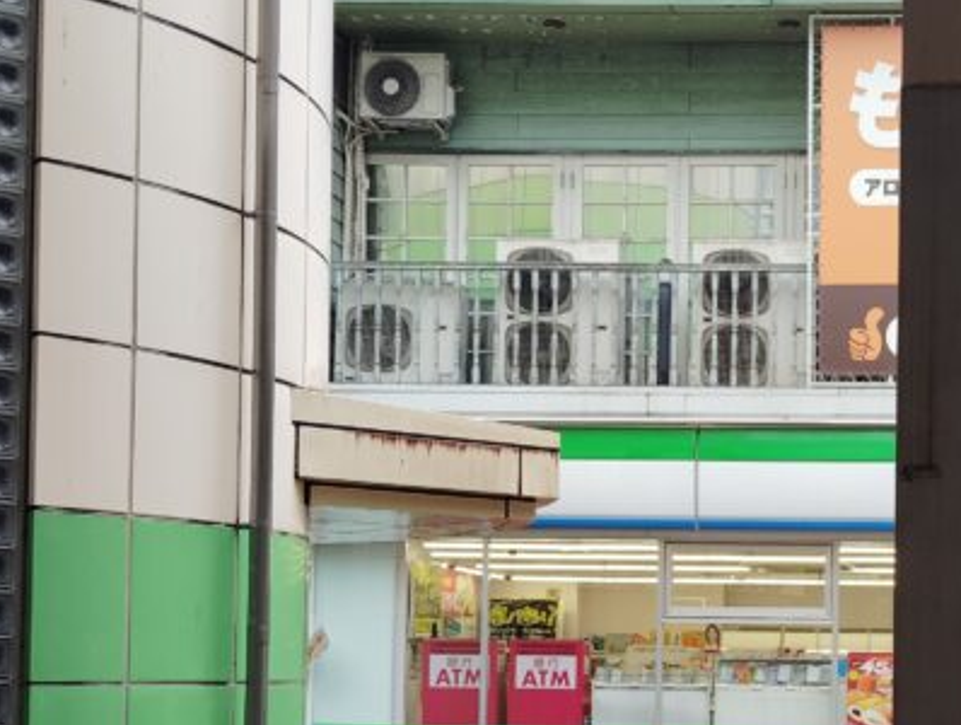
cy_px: 637
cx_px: 874
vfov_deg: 20.1
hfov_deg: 26.1
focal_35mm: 72
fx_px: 2002
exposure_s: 1/100
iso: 159
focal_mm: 4.22
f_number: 1.8
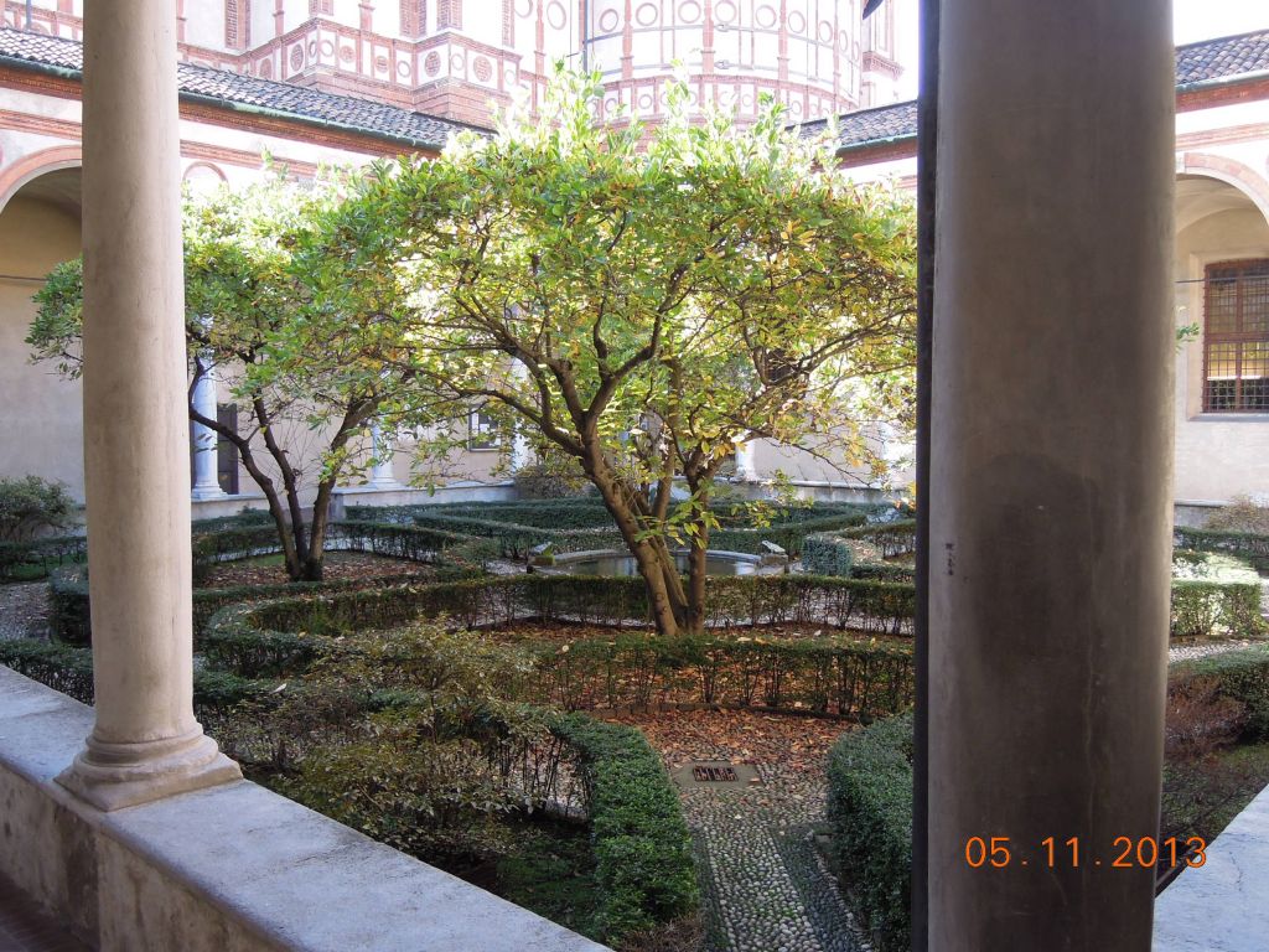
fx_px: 1136
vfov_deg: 45.4
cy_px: 476
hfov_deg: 58.4
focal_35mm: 31
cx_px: 634
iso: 160
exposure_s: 1/125
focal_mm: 5.5
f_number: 2.4
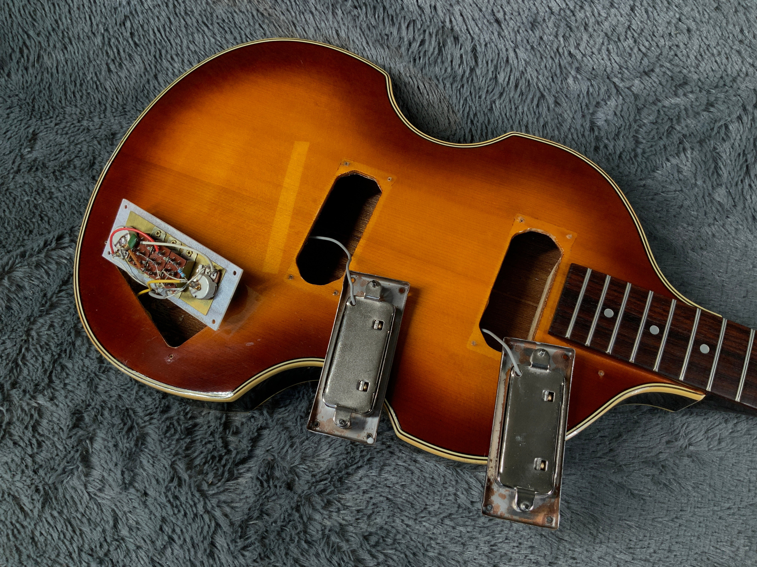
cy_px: 284
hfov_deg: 61.7
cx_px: 378
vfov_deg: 48.2
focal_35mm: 29
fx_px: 634
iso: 50
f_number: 1.8
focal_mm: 3
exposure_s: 1/120
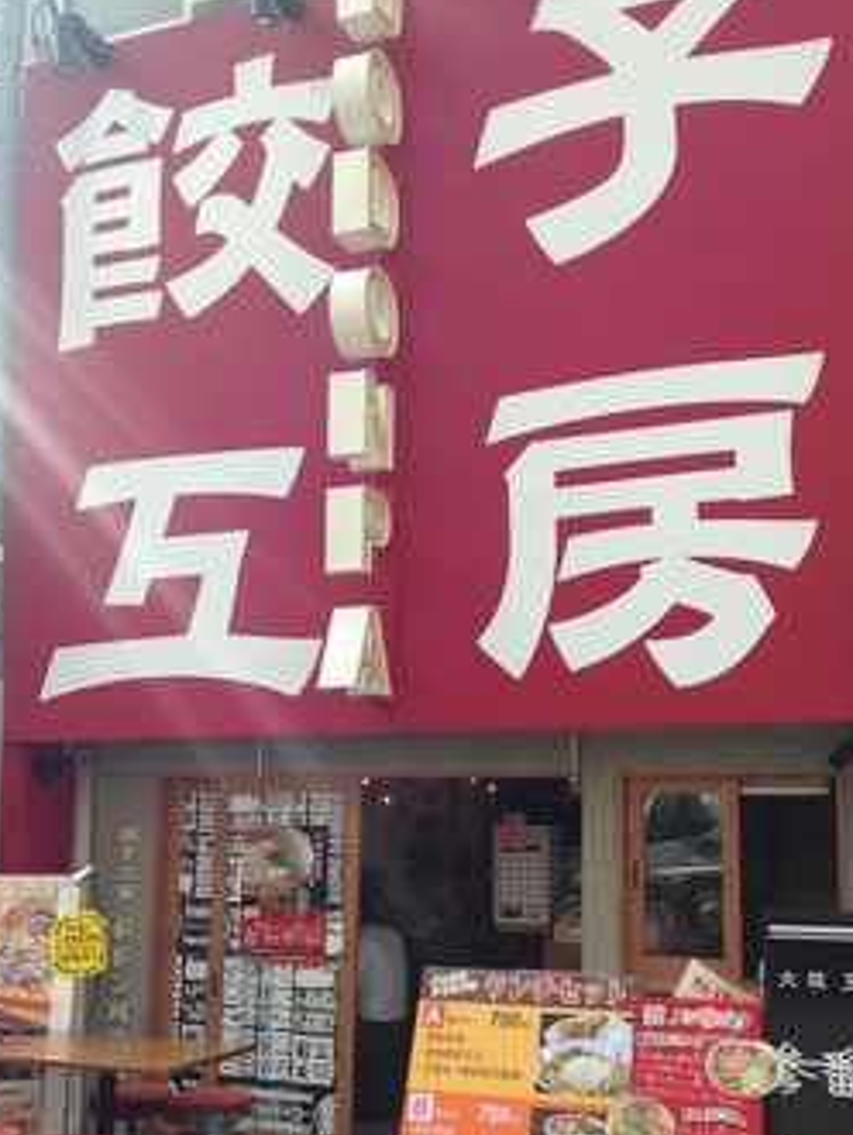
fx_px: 1313
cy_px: 667
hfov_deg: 36.0
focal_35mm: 40
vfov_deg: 46.6
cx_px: 464
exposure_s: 1/1022
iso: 50
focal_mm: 4.12
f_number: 2.4
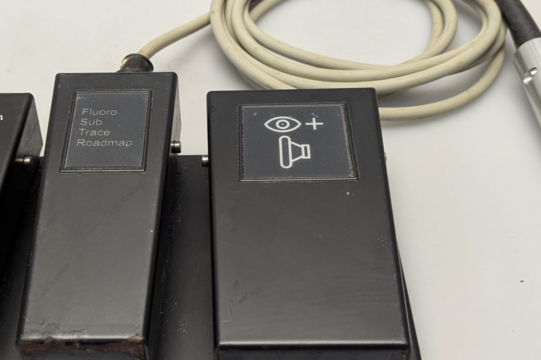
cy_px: 175
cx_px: 208
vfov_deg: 26.0
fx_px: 781
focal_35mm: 52
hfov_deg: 38.0
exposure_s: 1/100
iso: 124
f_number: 1.85
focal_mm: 6.81
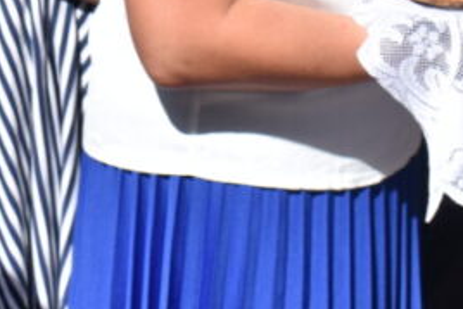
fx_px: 1993
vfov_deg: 8.6
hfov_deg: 13.0
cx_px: -62
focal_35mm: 155
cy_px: -192
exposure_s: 1/250
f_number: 8
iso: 100
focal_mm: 27
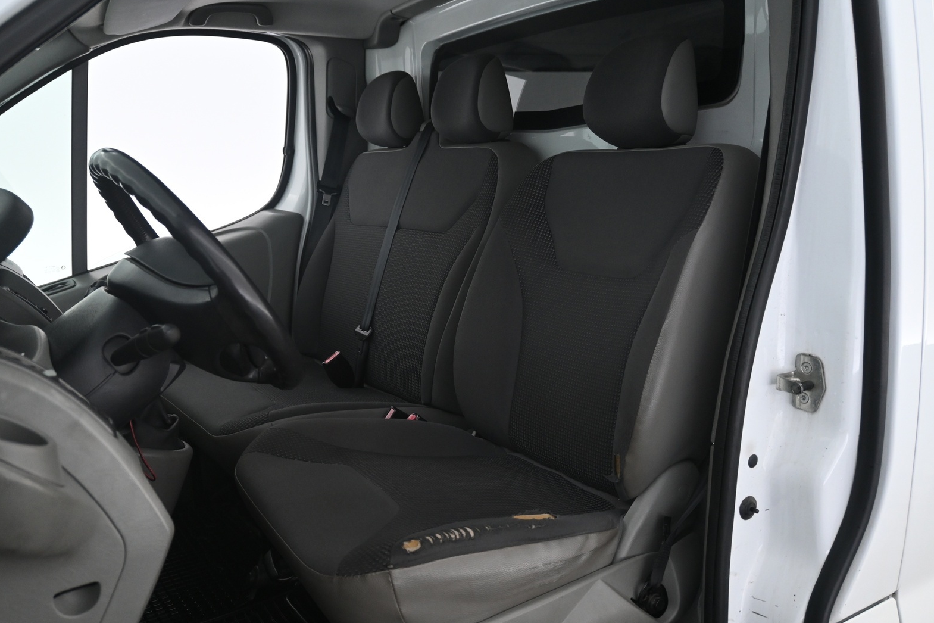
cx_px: 460
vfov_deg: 40.5
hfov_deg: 57.9
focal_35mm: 33
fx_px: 844
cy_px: 310
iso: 1100
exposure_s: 1/30
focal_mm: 21
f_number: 4
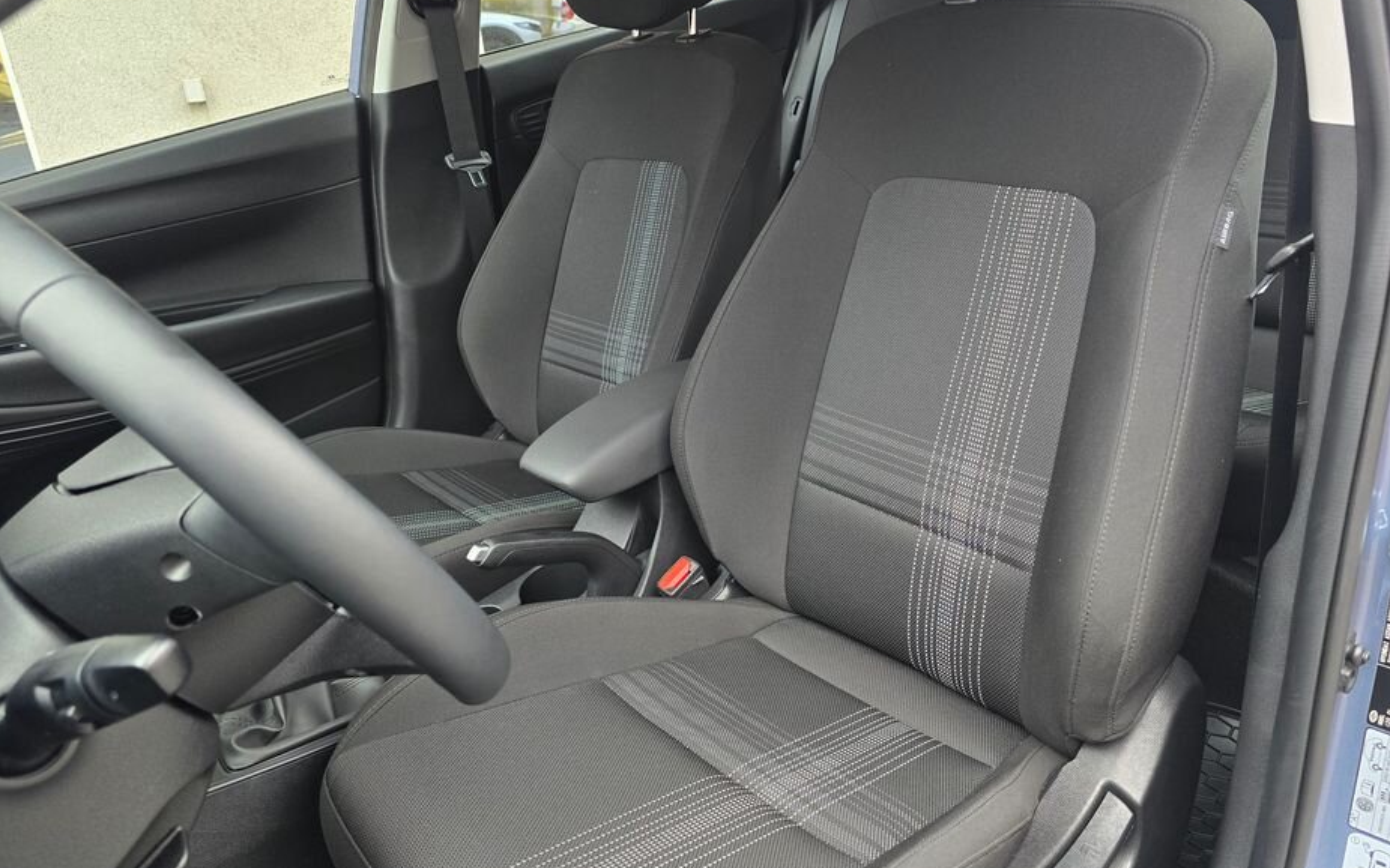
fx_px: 1023
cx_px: 744
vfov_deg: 45.9
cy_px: 386
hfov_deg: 68.3
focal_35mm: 27
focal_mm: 6.3
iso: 200
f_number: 1.7
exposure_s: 1/100
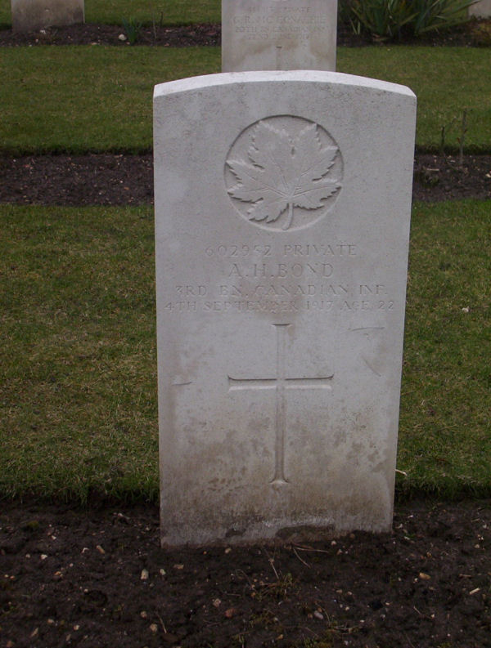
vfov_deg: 24.0
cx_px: 246
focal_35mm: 81
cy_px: 324
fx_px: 1523
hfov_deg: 18.3
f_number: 3.62
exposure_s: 1/314
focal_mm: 10.76
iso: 100
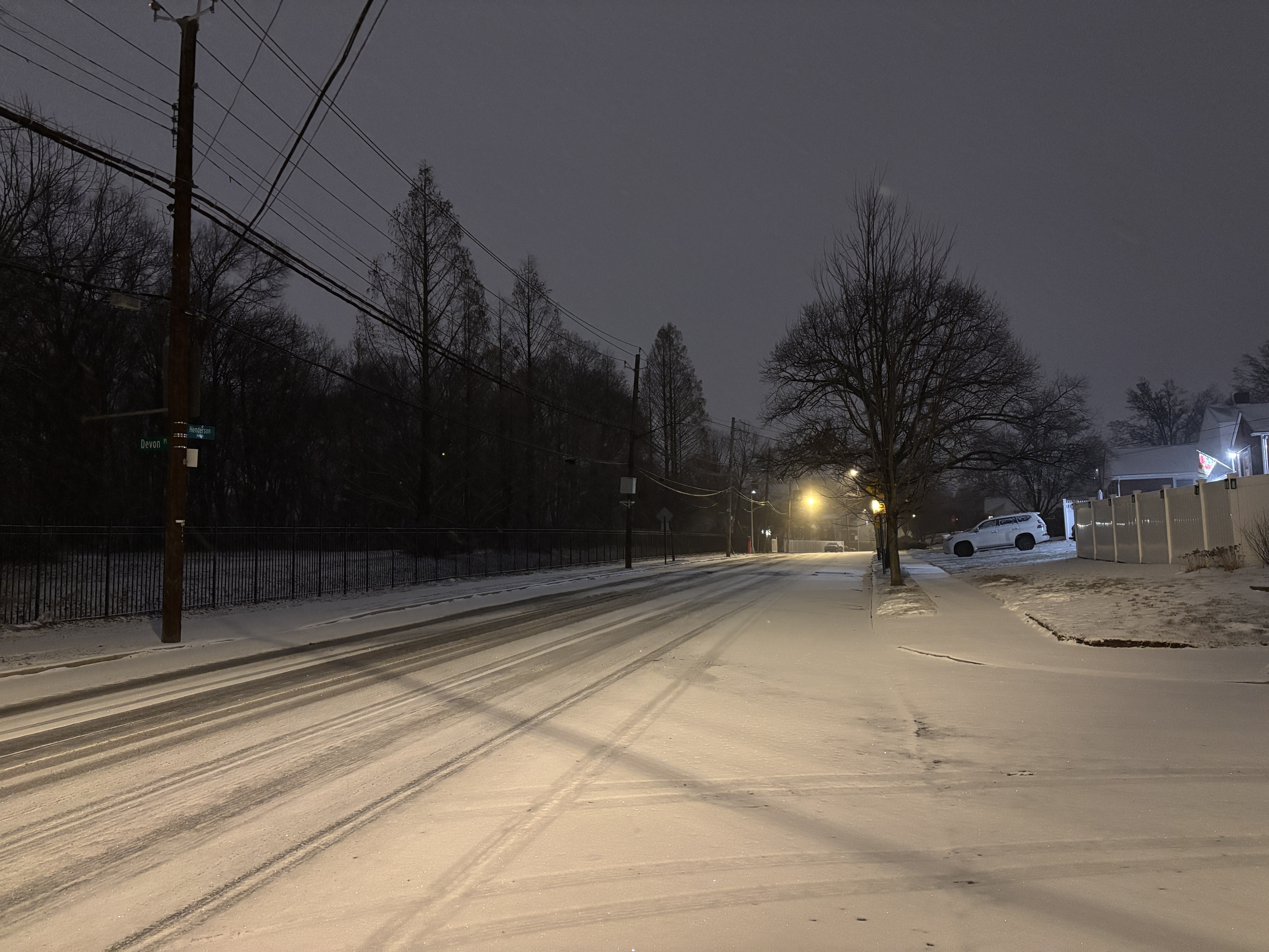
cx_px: 634
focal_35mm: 26
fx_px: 953
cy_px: 476
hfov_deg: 67.3
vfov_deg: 53.1
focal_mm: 5.96
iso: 800
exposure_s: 1/30
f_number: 1.6
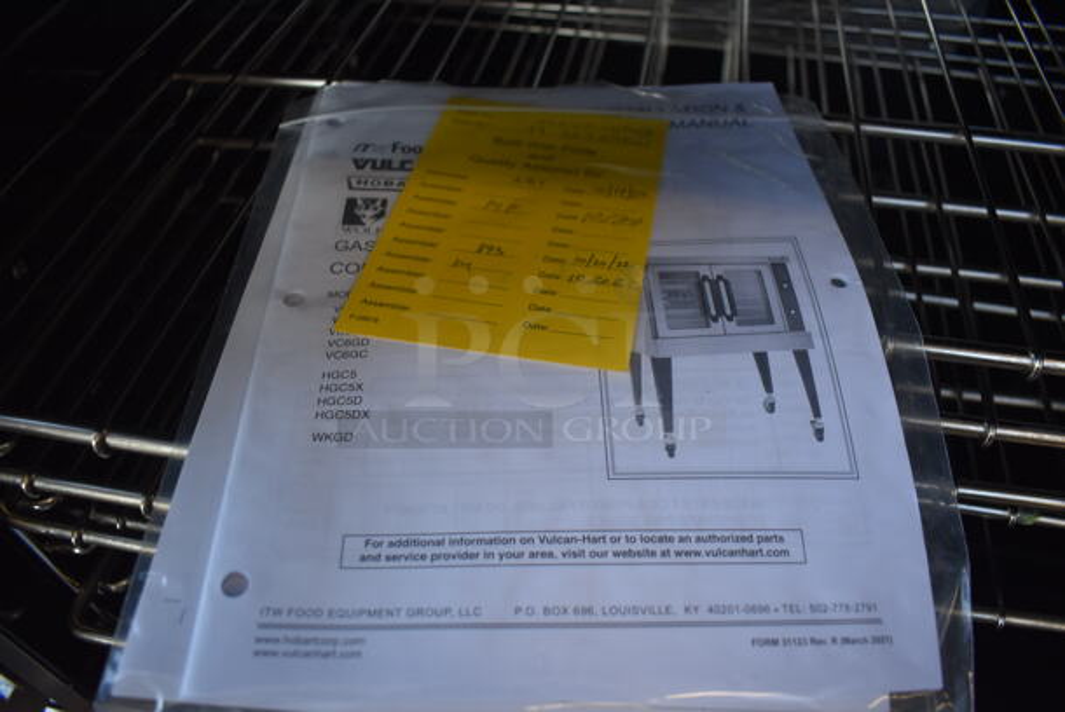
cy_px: 356
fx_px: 799
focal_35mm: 27
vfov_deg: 48.0
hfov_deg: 67.3
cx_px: 532
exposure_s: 1/160
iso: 800
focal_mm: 18
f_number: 3.5
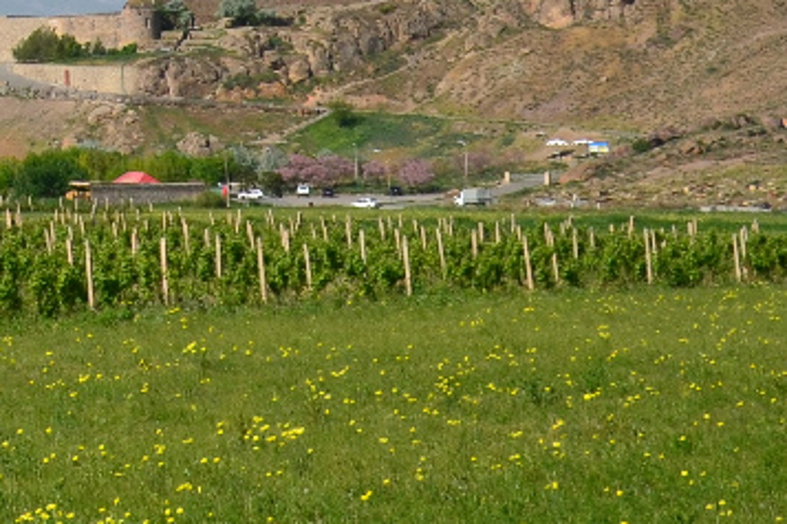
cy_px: -430
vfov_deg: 6.7
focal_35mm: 201
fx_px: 4394
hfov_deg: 9.5
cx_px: -824
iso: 200
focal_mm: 30
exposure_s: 1/320
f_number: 10
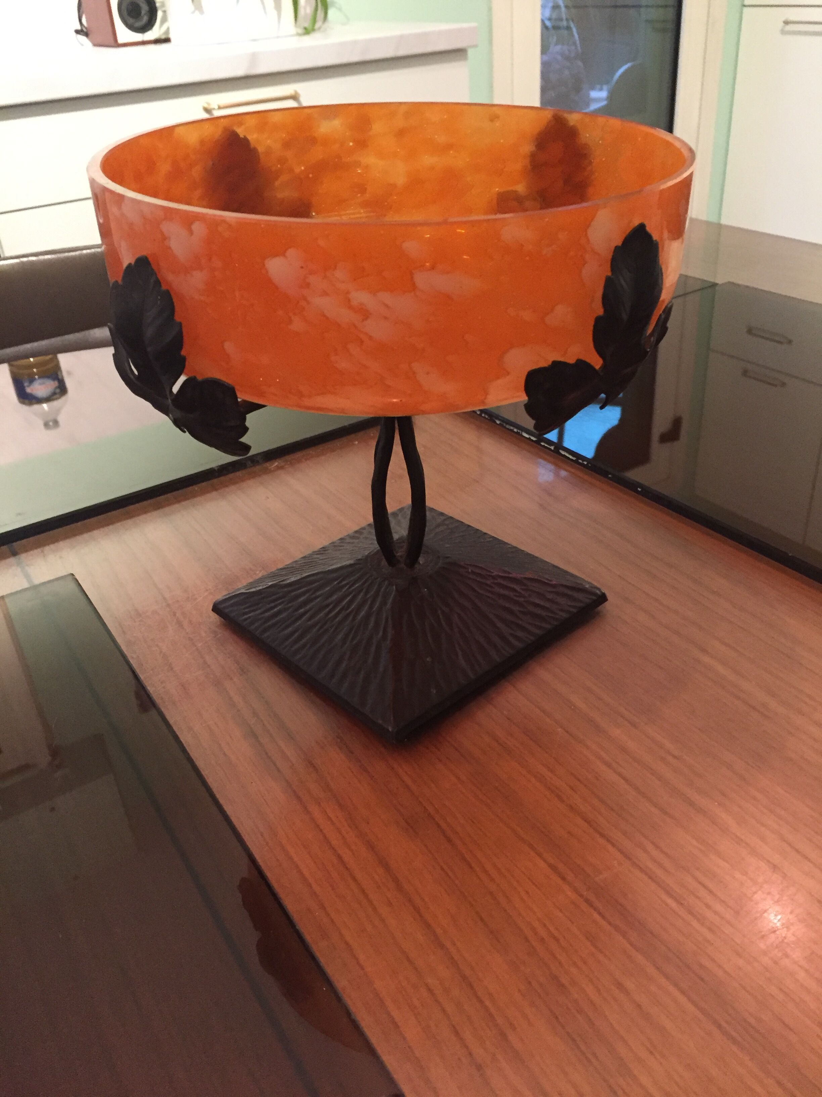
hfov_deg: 48.2
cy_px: 548
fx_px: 918
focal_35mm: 29
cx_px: 411
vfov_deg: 61.7
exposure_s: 1/25
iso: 250
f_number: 2.2
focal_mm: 4.15
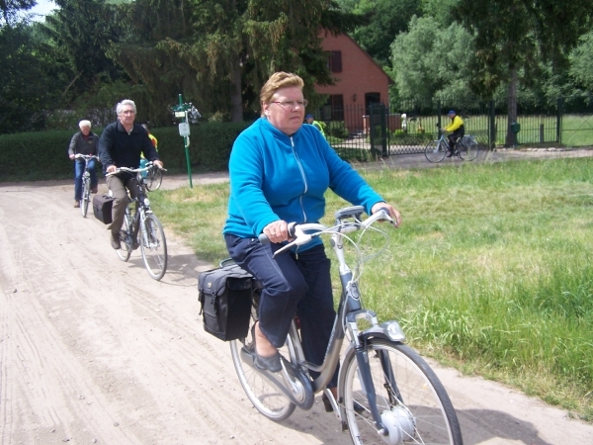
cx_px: 296
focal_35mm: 38
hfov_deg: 49.0
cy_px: 222
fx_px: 651
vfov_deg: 37.7
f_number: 2.8
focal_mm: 6.3
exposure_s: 1/800
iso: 80
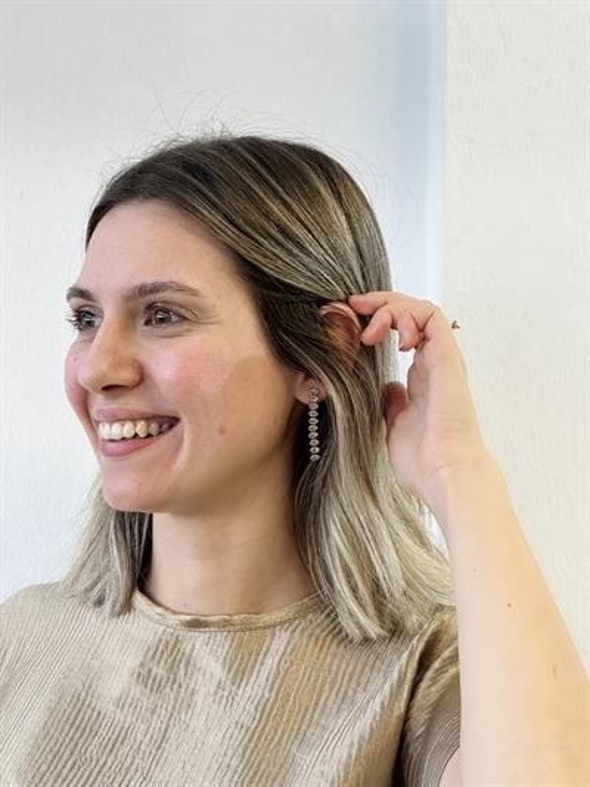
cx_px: 295
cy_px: 394
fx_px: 1749
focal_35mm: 77
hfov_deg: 19.1
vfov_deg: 25.3
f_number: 2.8
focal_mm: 9
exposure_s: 1/100
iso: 160
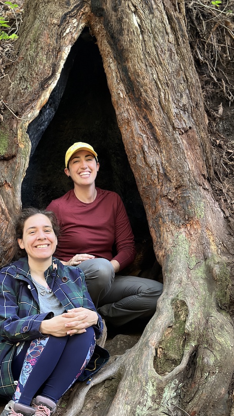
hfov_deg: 17.8
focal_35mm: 67
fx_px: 739
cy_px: 263
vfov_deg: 31.3
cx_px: 43
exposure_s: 1/60
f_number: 1.78
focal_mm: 6.86
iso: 200
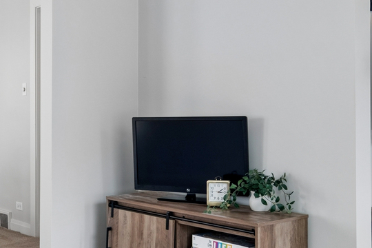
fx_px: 558
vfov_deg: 25.0
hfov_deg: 36.6
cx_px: 133
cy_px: 112
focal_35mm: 54
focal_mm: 12
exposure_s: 1/10
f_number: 8
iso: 200
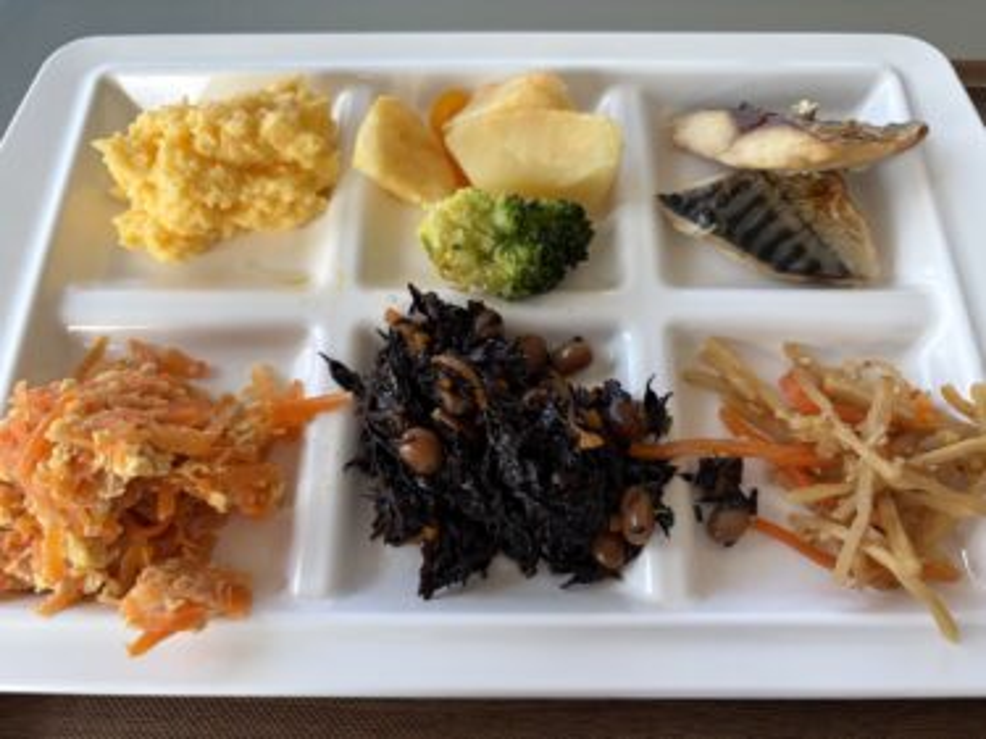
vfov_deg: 53.0
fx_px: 740
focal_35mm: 26
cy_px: 370
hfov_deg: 67.3
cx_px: 493
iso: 40
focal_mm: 5.96
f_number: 1.6
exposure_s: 1/244
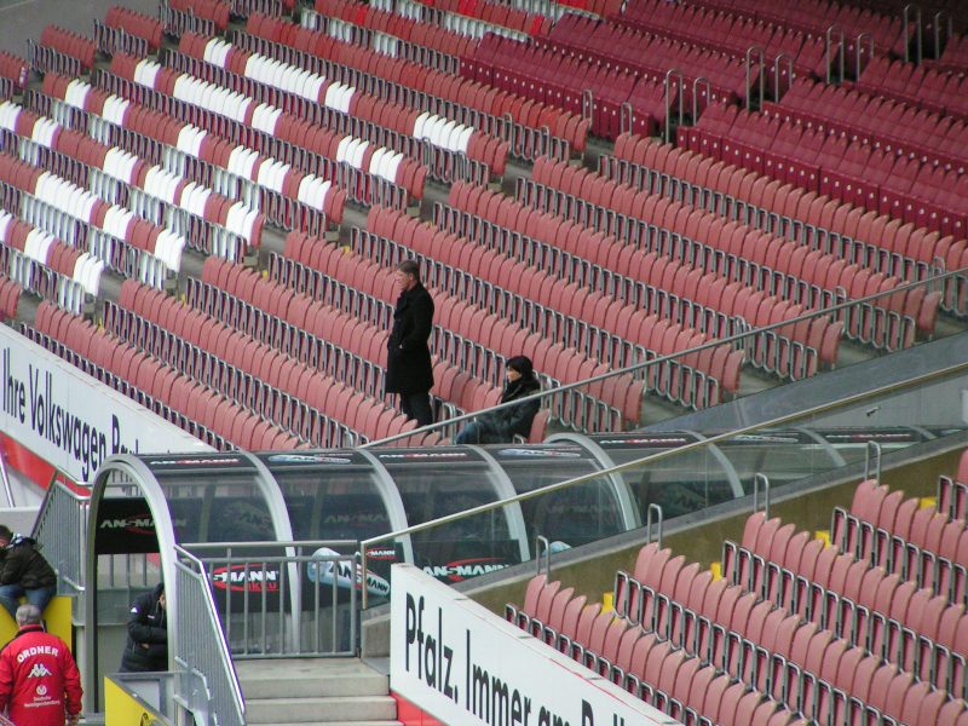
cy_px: 363
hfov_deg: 5.8
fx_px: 9508
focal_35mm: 340
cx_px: 484
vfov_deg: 4.4
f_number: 3.5
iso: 200
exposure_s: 1/125
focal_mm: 52
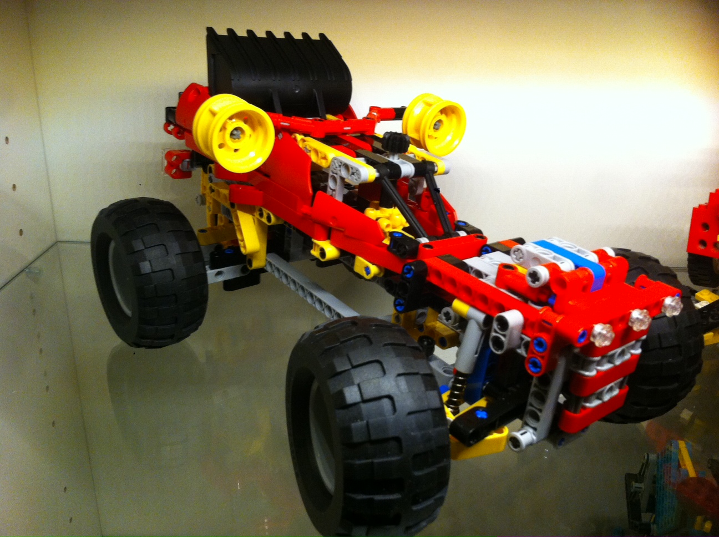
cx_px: 360
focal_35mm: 35
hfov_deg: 52.7
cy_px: 268
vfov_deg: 40.6
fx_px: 726
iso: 200
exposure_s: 1/15
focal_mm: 3.85
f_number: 2.8
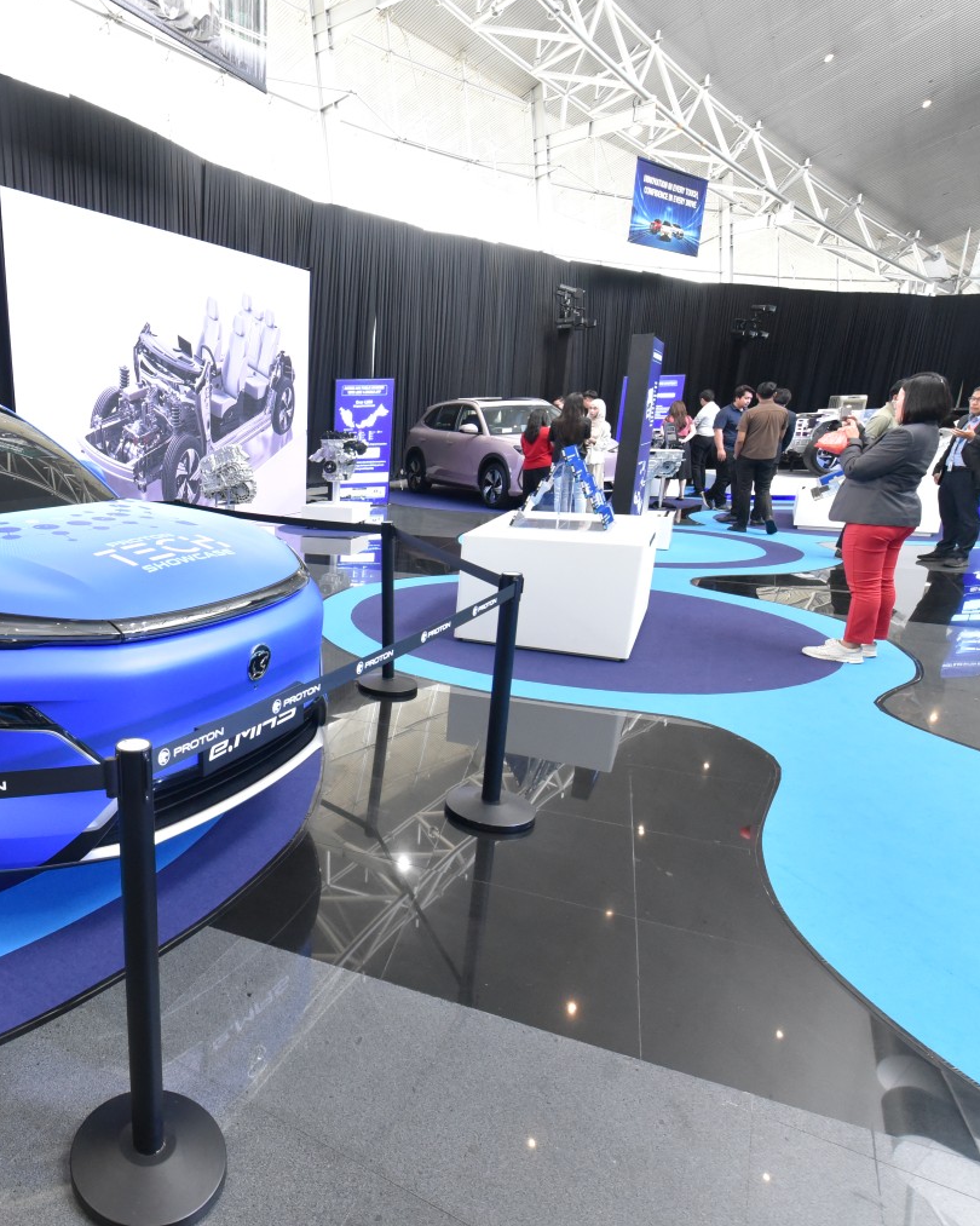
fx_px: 762
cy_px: 640
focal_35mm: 21
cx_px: 161
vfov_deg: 77.6
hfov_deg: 59.0
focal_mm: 14
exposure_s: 1/250
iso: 4000
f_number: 8
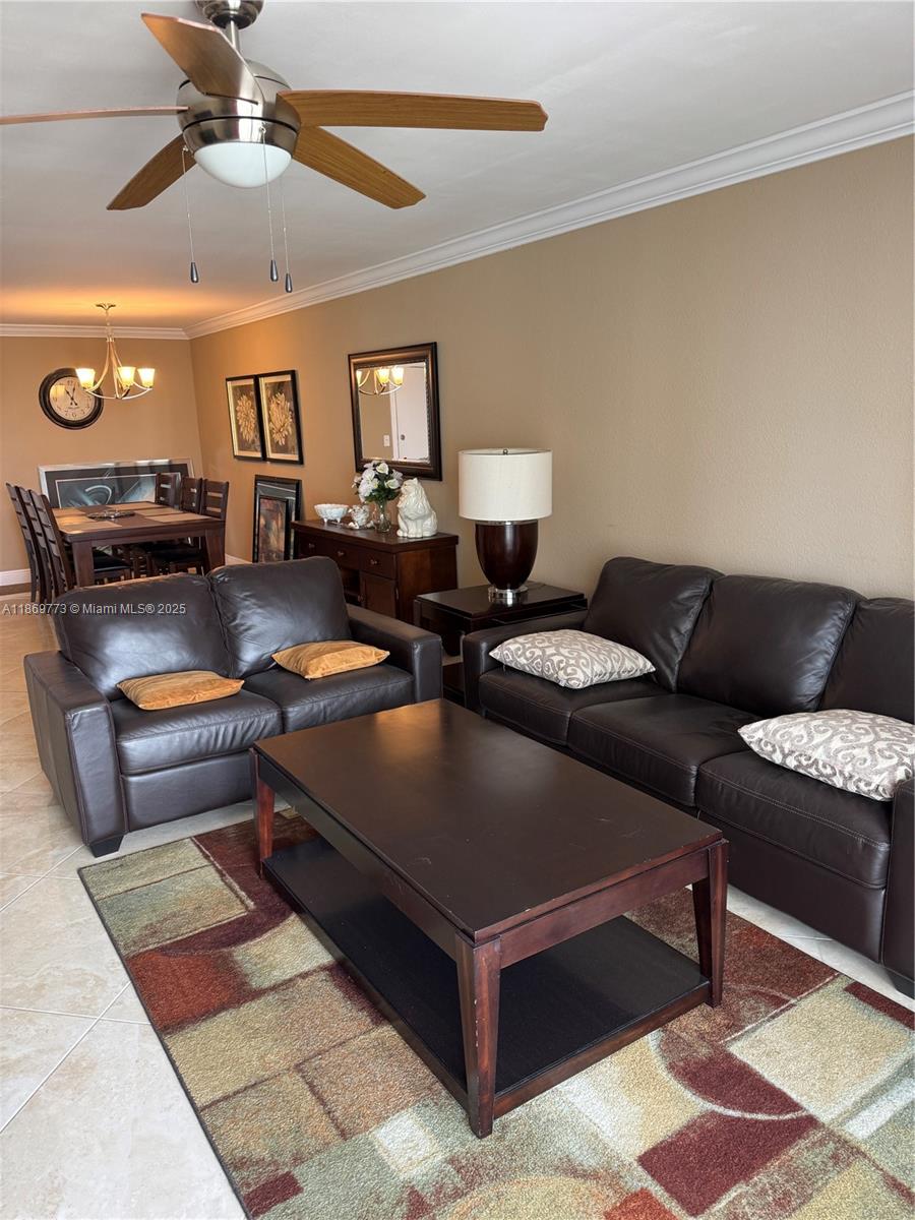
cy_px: 610
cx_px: 458
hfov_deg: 56.8
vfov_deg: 71.6
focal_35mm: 24
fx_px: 846
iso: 160
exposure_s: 1/60
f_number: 1.78
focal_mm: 6.76
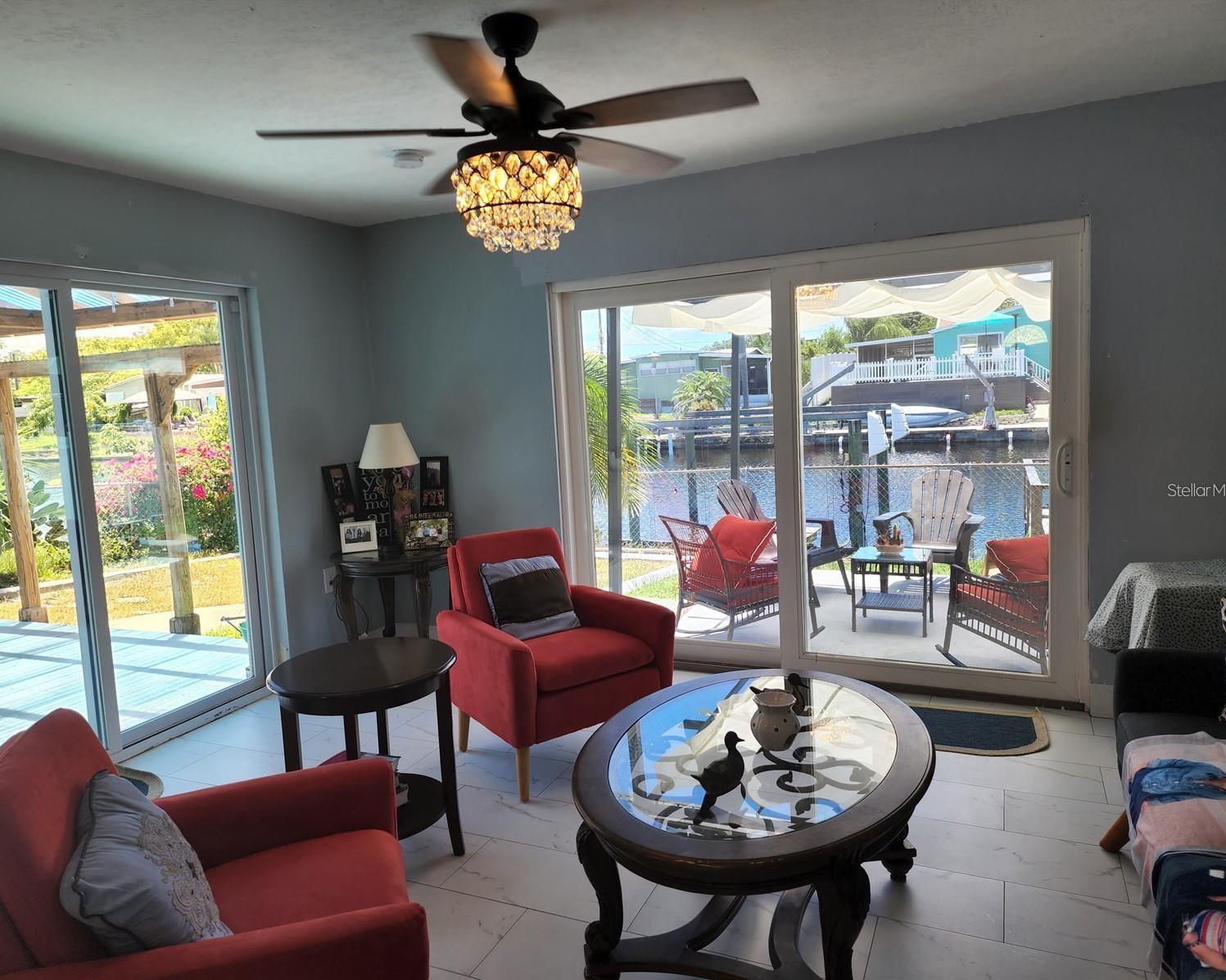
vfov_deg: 58.8
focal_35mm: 24
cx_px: 590
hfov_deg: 70.3
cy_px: 490
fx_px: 871
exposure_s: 1/120
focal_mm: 6.4
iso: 32
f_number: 1.8
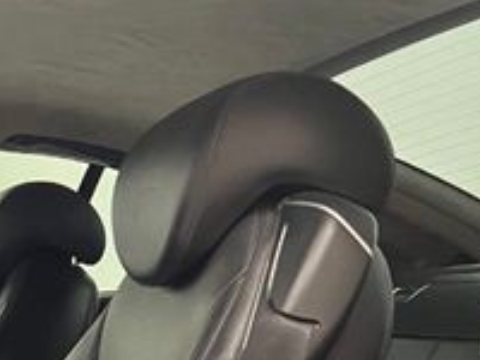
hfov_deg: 19.9
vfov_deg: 16.7
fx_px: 1151
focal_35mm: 83
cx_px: -271
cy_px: 475
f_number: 1.5
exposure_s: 1/40
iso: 640
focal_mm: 5.7
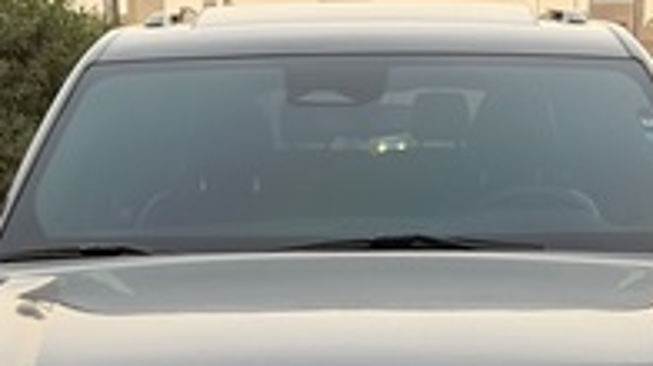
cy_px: 521
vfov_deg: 9.7
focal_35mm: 122
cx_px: 358
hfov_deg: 17.6
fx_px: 2111
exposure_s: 1/122
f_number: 1.78
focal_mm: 6.76
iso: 160
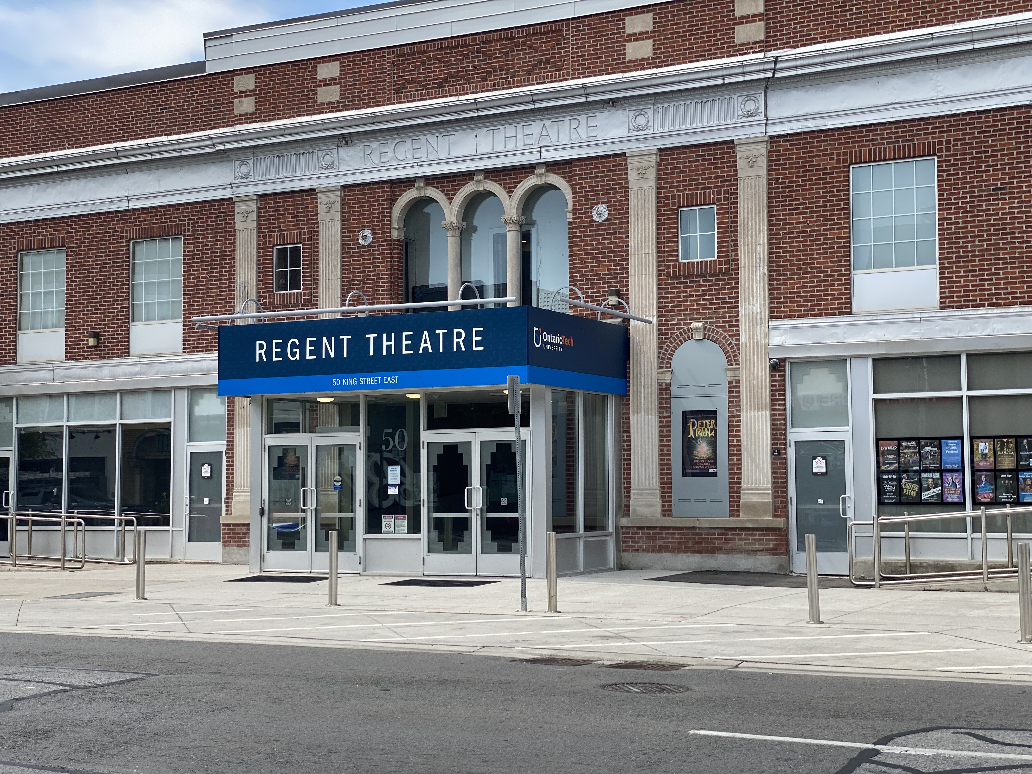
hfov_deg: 36.8
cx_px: 516
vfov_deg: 28.0
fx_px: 1550
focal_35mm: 52
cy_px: 387
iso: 20
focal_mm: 6
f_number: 2
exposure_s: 1/922
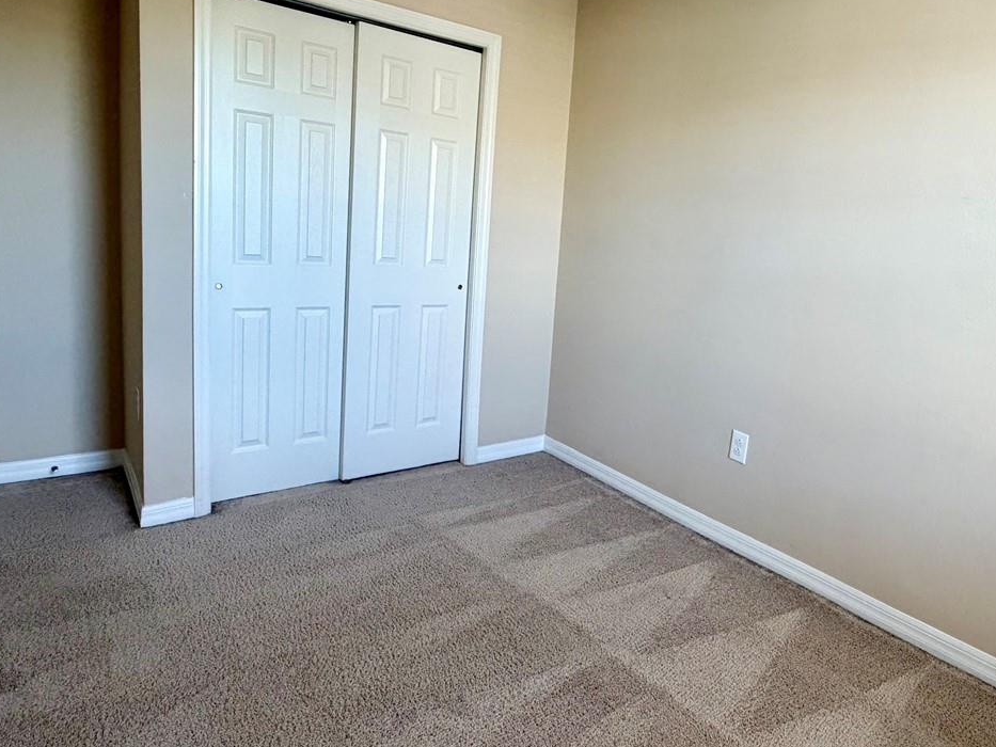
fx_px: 691
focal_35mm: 24
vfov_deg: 56.6
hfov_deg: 70.8
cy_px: 318
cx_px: 602
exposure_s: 1/121
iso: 320
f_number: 2.2
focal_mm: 2.22
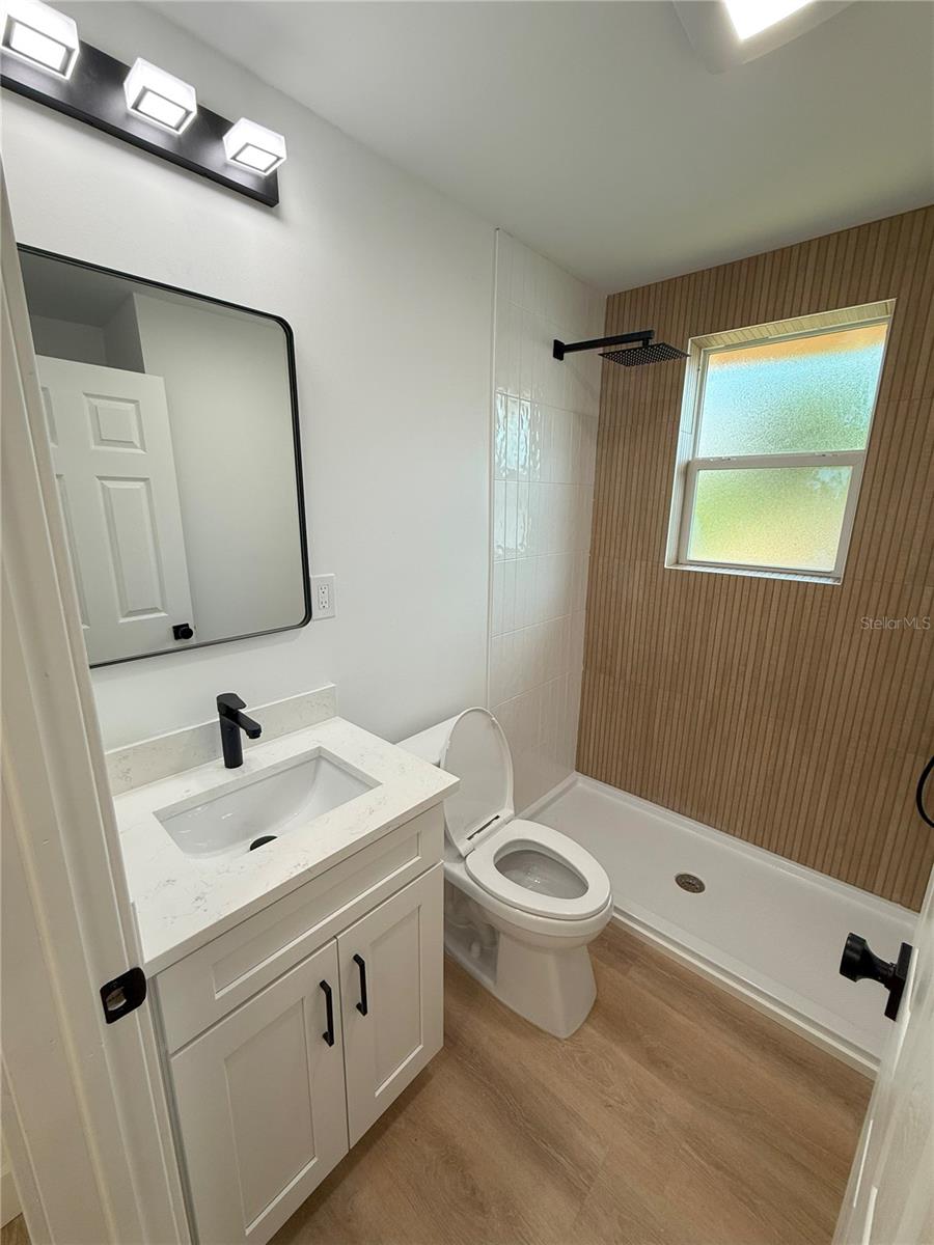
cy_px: 622
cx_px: 467
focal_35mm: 14
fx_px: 504
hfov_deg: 85.7
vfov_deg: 102.1
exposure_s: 1/120
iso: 64
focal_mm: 2.22
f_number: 2.2
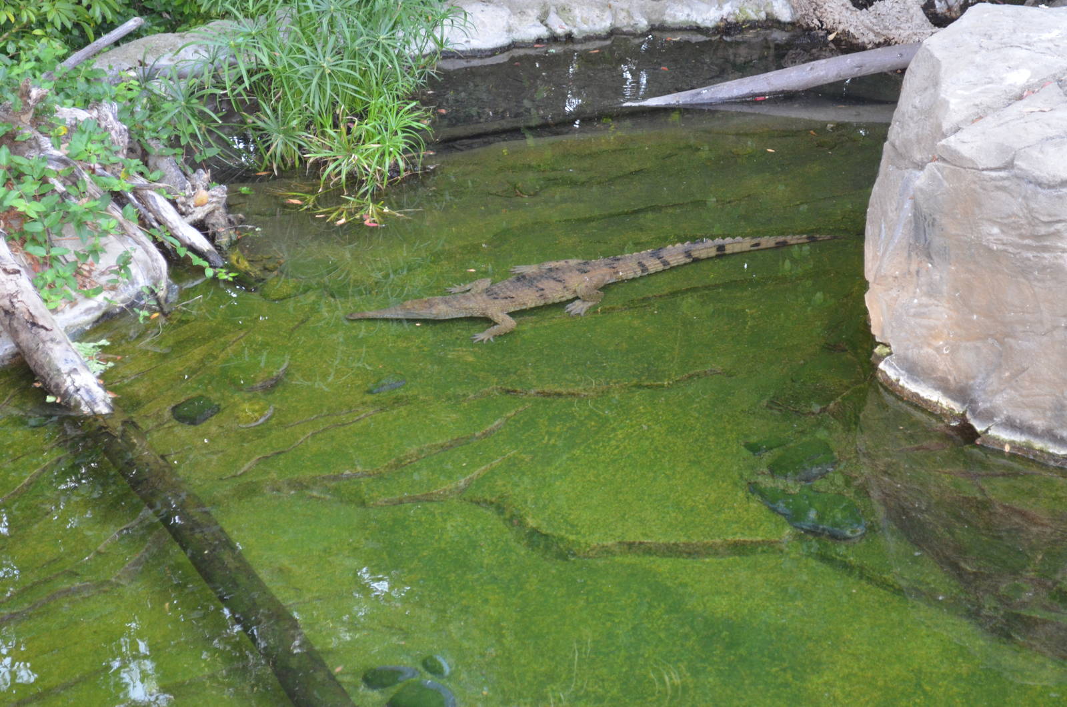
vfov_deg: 16.5
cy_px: 354
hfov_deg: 24.7
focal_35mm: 82
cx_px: 534
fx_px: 2440
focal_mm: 55
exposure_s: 1/60
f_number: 5.6
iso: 1100
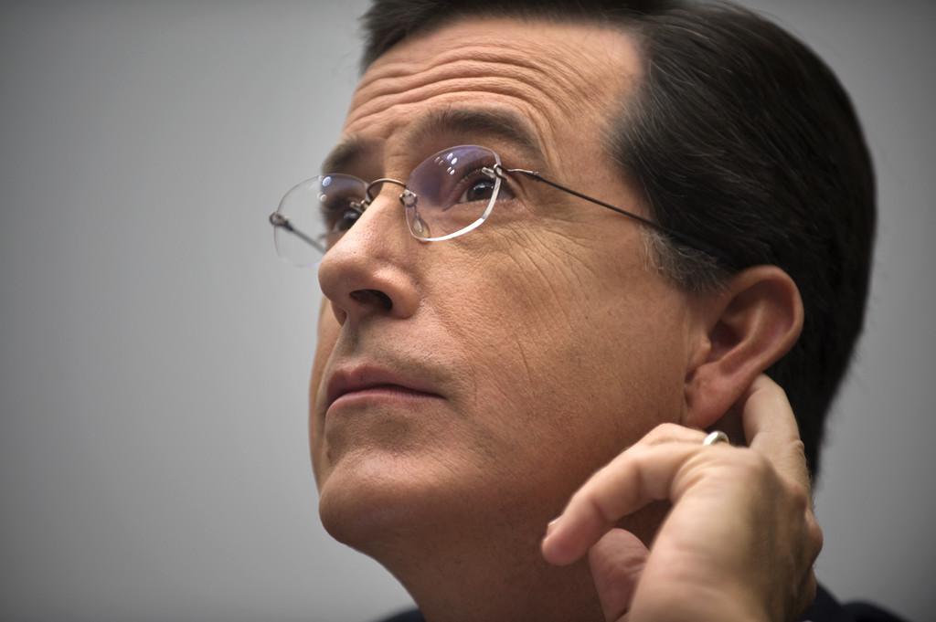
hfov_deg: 10.3
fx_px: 5196
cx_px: 468
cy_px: 311
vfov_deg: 6.9
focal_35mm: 200
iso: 800
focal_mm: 200
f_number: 2.8
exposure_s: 1/200
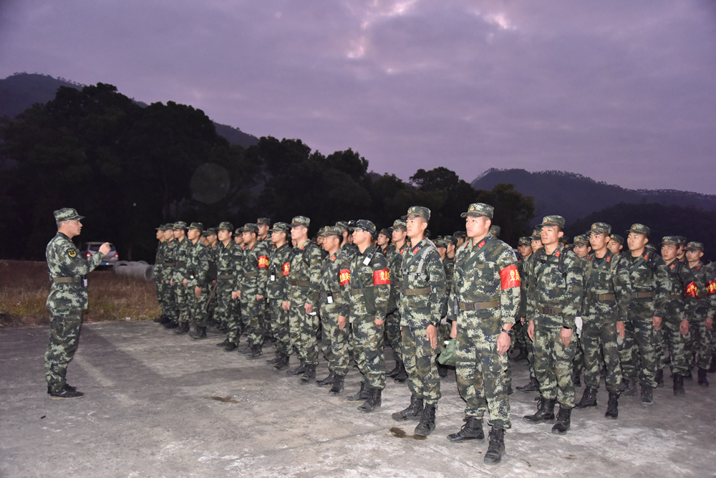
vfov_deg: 45.0
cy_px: 239
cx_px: 358
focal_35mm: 29
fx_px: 577
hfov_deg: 63.7
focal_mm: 29
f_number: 4
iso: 2200
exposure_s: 1/15
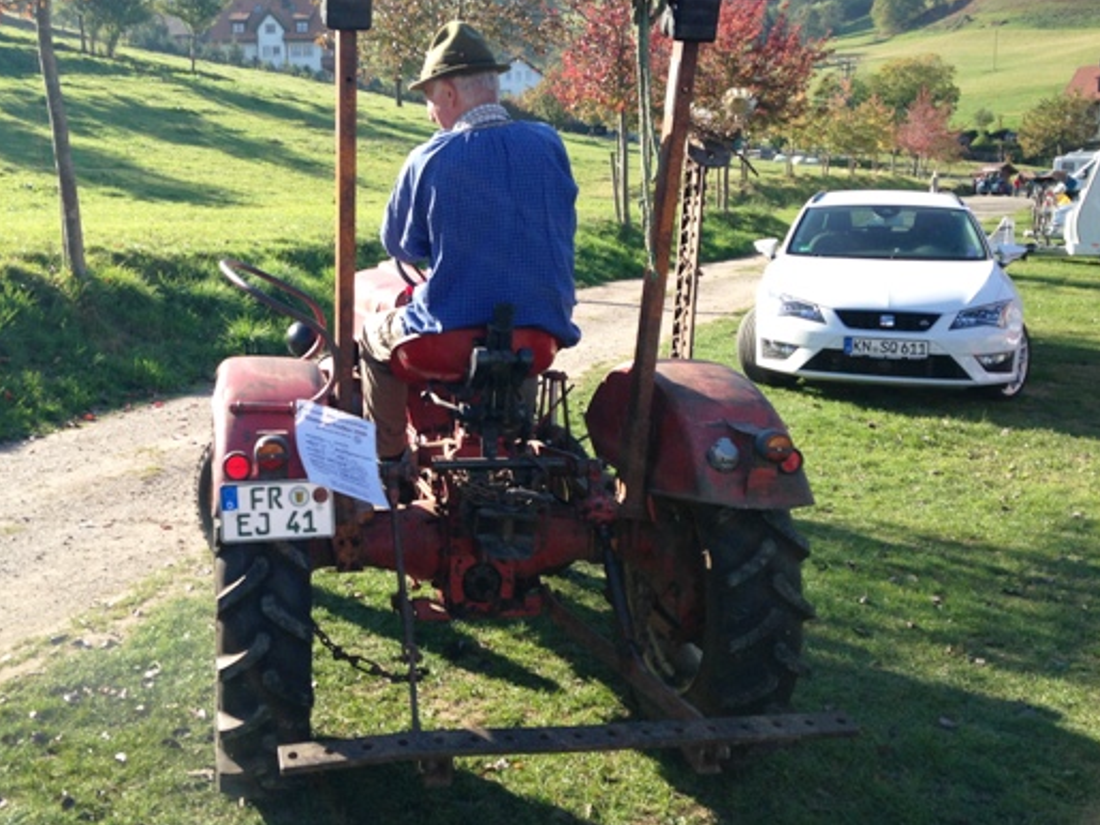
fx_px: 1303
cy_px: 368
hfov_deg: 45.4
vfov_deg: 35.1
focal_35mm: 41
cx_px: 421
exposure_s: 1/547
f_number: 2.4
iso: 50
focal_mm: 4.12
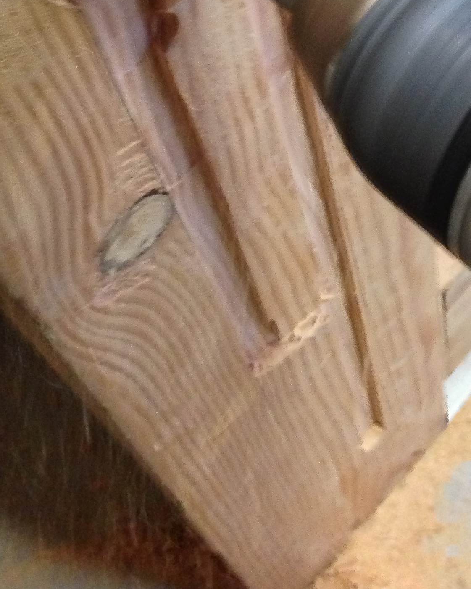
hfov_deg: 20.4
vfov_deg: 24.0
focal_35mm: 75
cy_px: -32
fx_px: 1307
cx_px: 306
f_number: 2.4
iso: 400
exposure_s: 1/15
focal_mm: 4.13
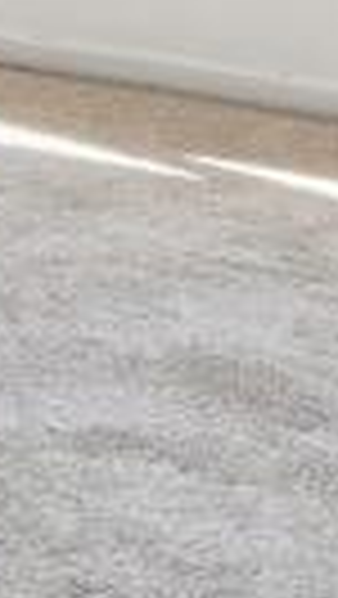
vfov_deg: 13.2
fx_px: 2179
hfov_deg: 4.9
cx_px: -1798
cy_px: -661
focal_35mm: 137
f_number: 11
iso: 400
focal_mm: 17
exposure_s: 1/100
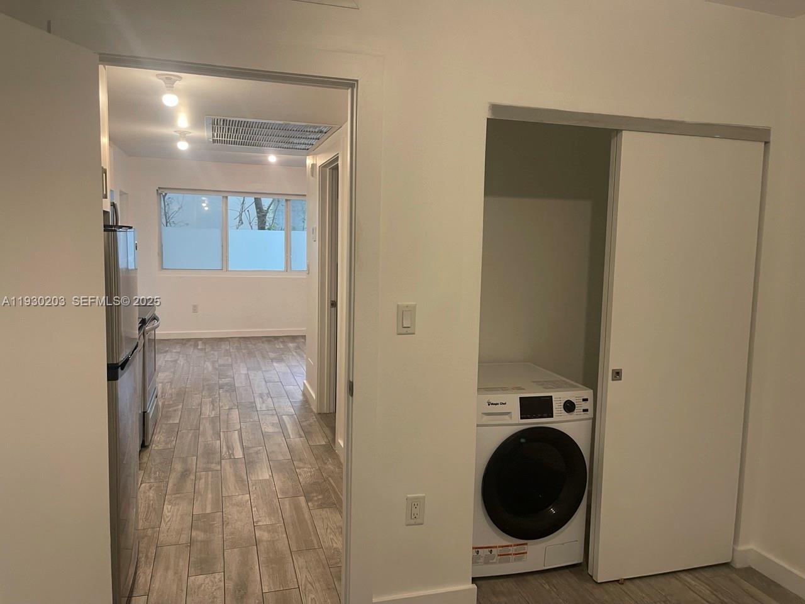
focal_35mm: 26
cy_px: 302
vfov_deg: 53.1
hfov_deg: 67.3
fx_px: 605
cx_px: 402
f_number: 1.6
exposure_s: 1/60
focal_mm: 5.1
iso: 100
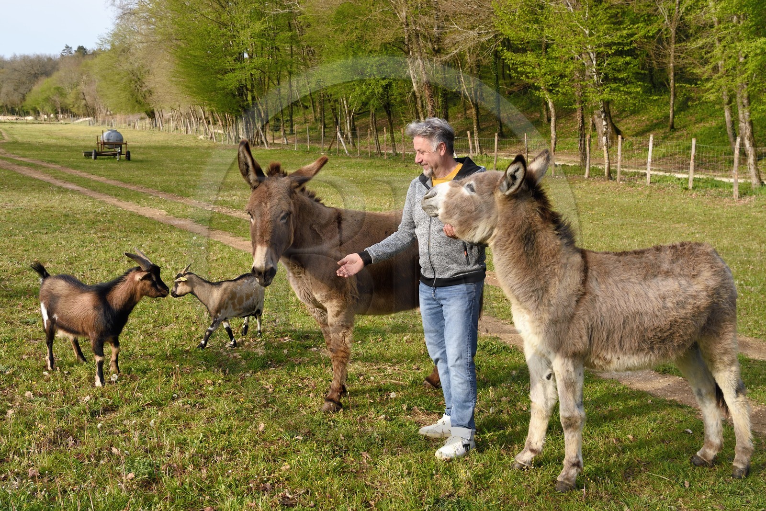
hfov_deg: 48.5
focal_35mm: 40
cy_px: 256
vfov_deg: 33.4
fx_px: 851
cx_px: 383
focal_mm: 40
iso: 200
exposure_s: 1/200
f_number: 8
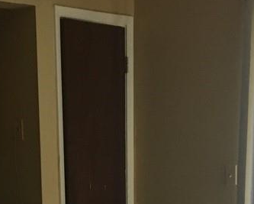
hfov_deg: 21.6
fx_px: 655
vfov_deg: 16.6
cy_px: 276
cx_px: 40
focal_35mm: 87
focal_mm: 4.15
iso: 160
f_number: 2.2
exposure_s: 1/30
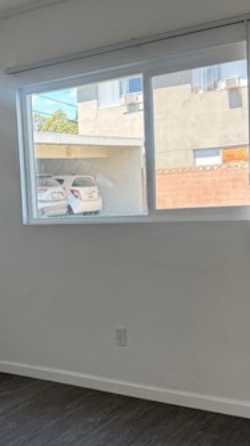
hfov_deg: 23.3
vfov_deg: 41.3
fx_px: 590
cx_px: 23
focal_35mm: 50
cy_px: 240
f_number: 1.78
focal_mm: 6.76
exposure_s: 1/168
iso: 80
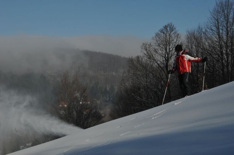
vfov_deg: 20.1
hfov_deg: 29.9
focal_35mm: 68
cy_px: 78
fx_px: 438
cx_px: 117
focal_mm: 45
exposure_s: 1/320
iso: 320
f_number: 25
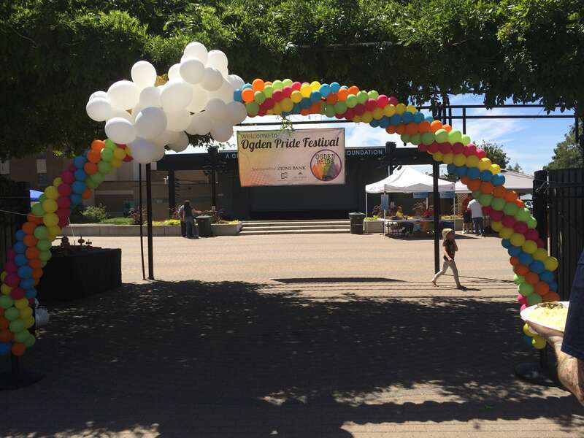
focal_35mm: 29
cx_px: 292
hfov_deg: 61.7
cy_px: 219
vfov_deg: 48.2
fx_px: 489
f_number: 2.2
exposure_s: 1/2283
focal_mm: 4.15
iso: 32
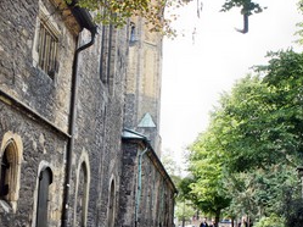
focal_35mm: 48
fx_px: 420
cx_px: 83
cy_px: 182
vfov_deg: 29.5
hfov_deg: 38.9
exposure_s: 1/100
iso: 200
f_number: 6.3
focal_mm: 18
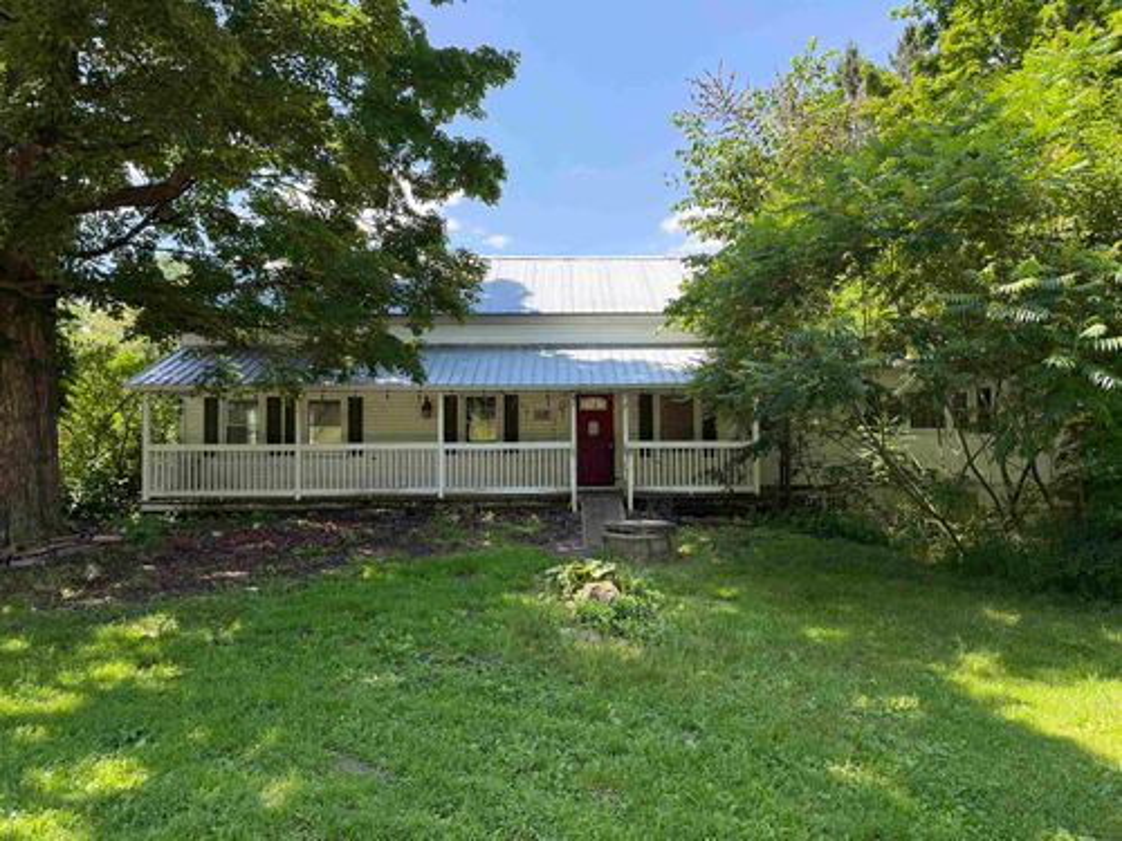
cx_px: 561
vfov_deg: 56.8
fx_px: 778
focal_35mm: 24
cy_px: 420
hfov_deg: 71.6
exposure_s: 1/898
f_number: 1.78
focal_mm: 6.76
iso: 100
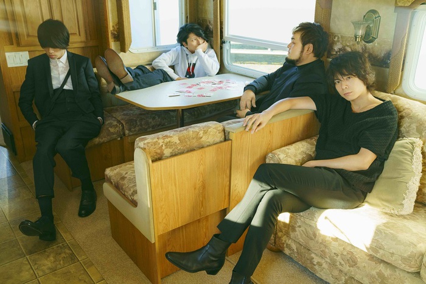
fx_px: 402
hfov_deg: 55.8
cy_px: 142
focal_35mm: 34
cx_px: 213
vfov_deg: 38.8
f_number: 7.1
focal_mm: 34
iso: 2000
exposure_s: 1/125
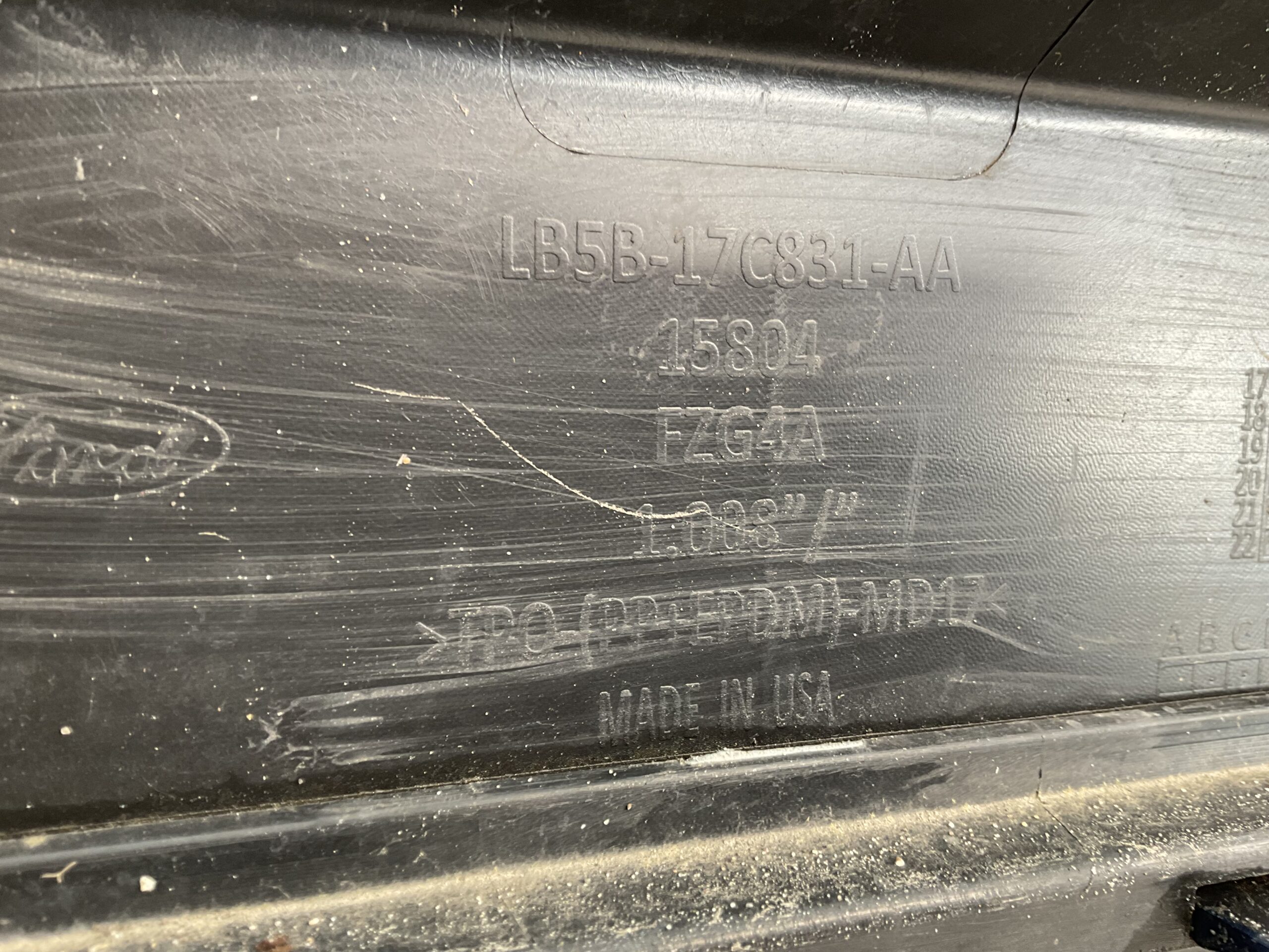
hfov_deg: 61.7
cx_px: 634
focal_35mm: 29
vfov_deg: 48.2
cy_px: 476
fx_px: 1063
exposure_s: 1/50
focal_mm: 3
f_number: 1.8
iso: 50
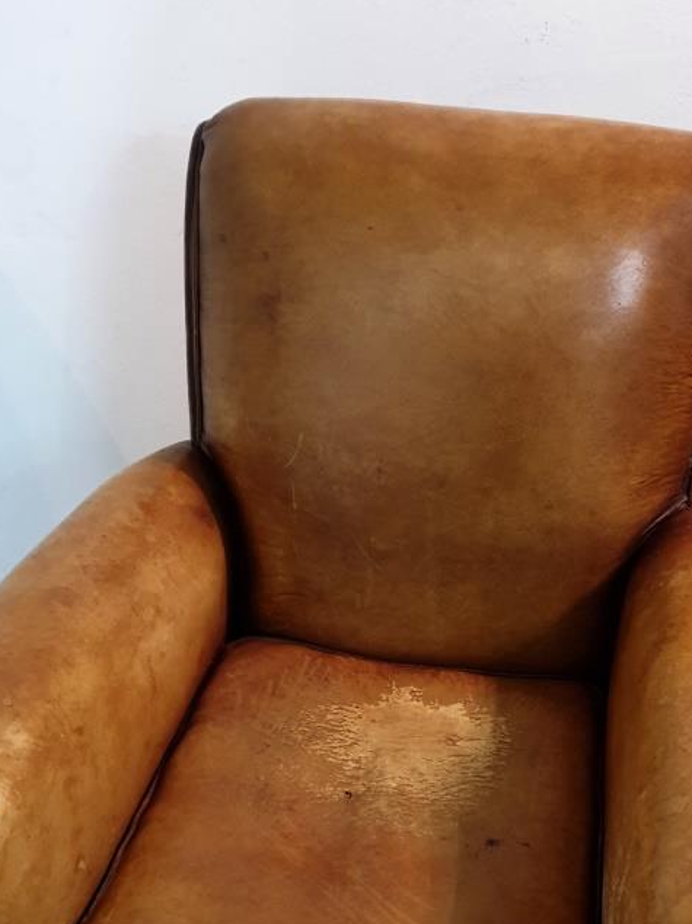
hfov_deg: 34.3
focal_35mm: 42
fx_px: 1120
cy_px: 721
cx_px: 364
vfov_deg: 43.0
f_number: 1.5
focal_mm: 4.3
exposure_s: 1/20
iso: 320
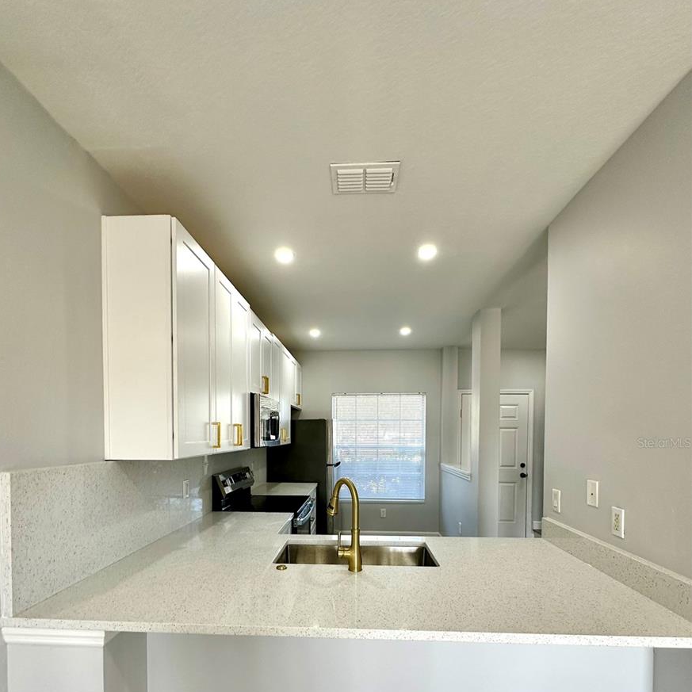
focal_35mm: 17
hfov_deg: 84.0
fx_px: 384
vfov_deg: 82.0
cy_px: 442
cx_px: 337
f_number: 2.2
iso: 100
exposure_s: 1/120
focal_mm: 2.22
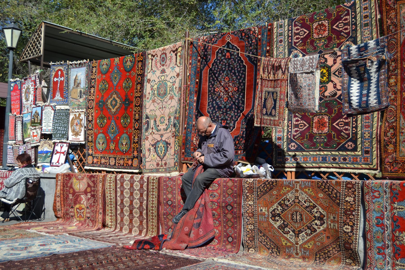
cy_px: 135
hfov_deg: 49.6
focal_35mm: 39
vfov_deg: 34.2
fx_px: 439
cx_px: 202
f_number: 4
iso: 100
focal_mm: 26
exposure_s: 1/800
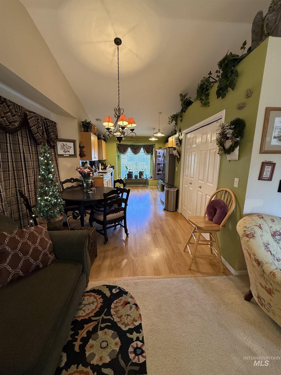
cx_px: 140
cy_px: 188
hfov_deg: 85.7
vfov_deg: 102.1
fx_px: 152
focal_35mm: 14
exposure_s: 1/75
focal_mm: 2.22
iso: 320
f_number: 2.2
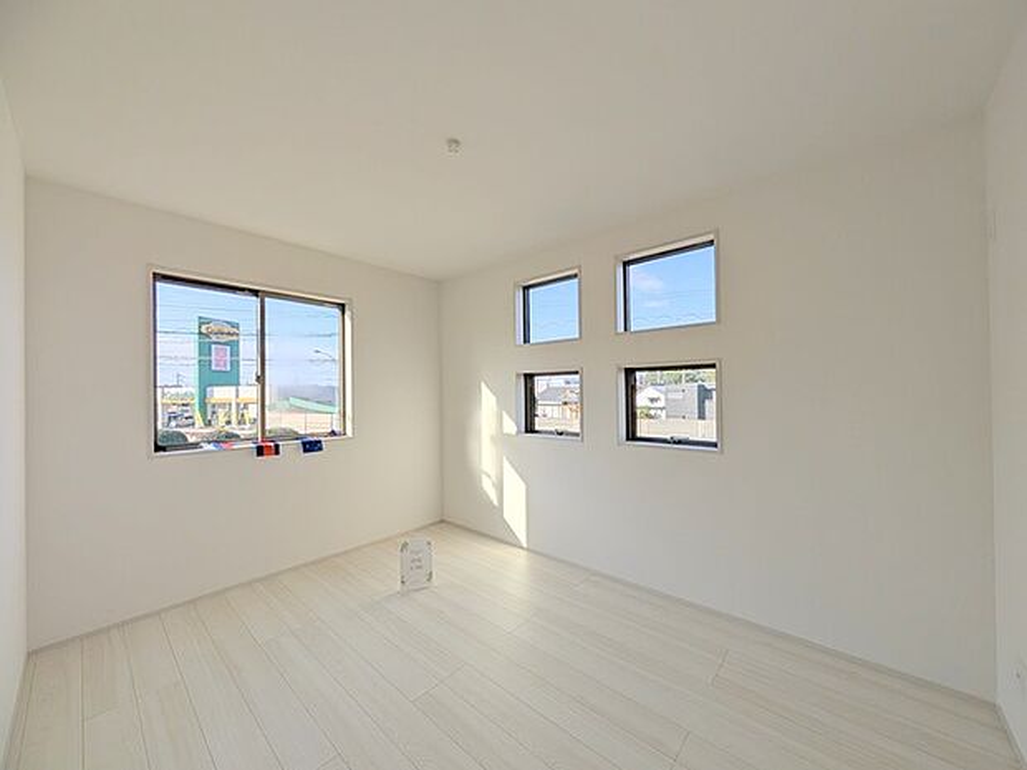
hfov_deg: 110.5
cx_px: 514
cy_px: 385
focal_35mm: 12
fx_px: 356
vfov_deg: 94.5
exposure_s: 1/1429
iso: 50
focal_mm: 2.02
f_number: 1.7
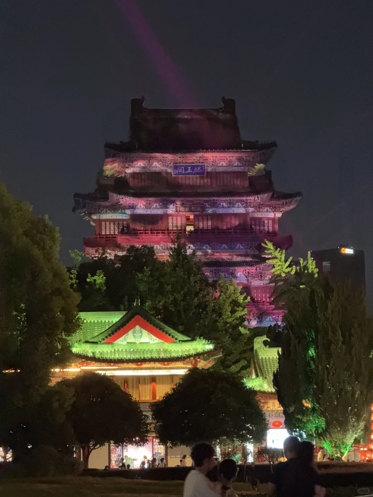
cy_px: 248
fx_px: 1724
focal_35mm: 120
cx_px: 186
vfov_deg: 16.4
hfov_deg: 12.3
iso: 1600
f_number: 2.8
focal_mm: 15.66
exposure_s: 1/25
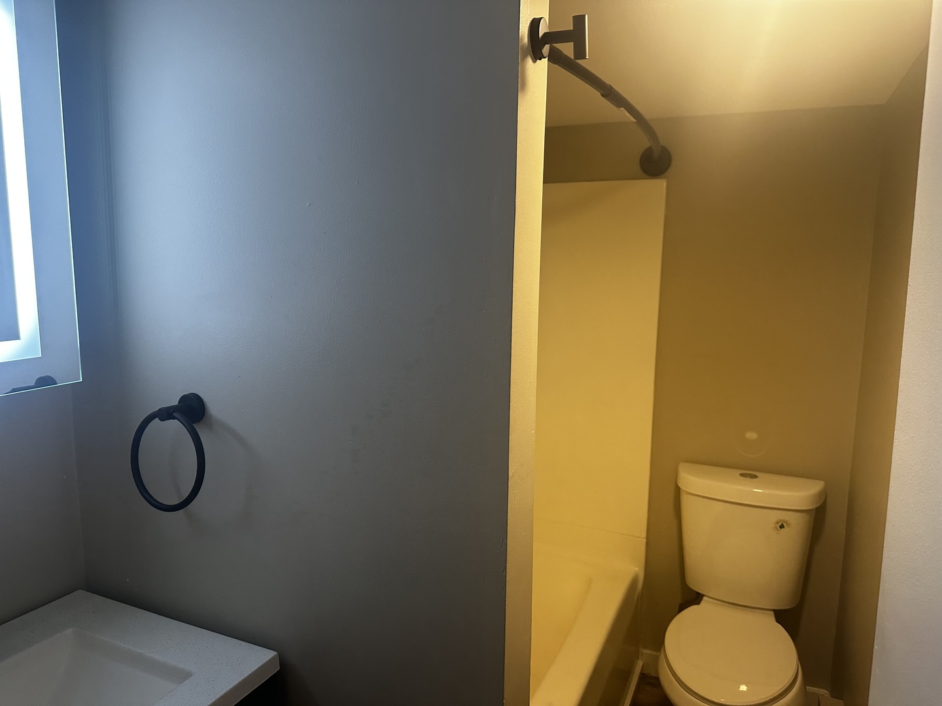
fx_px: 653
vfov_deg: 56.8
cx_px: 471
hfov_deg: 71.6
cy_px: 353
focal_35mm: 24
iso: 160
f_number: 1.78
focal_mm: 6.86
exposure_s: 1/120
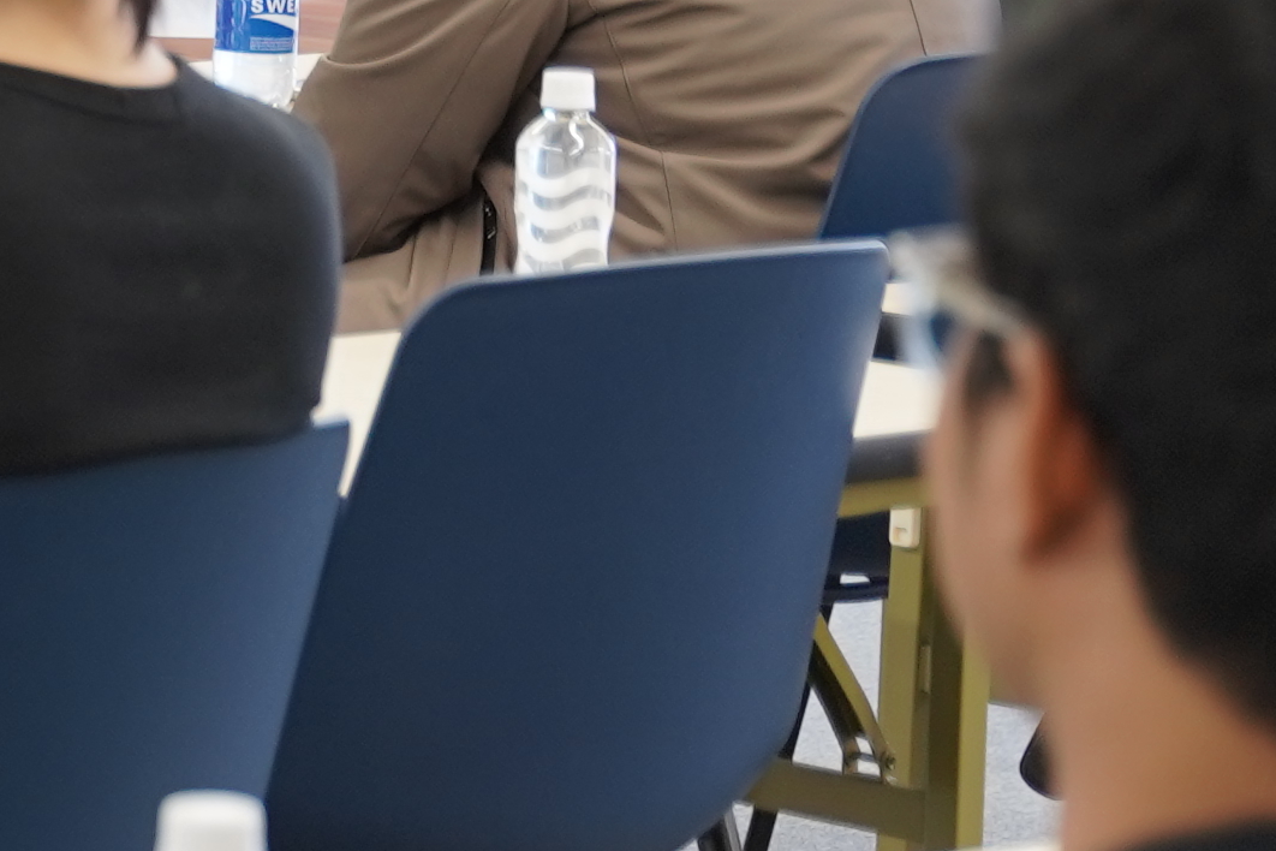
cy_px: 49
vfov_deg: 6.1
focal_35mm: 226
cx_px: -1880
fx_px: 8010
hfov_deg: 8.3
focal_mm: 40
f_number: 2.8
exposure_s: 1/40
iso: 320
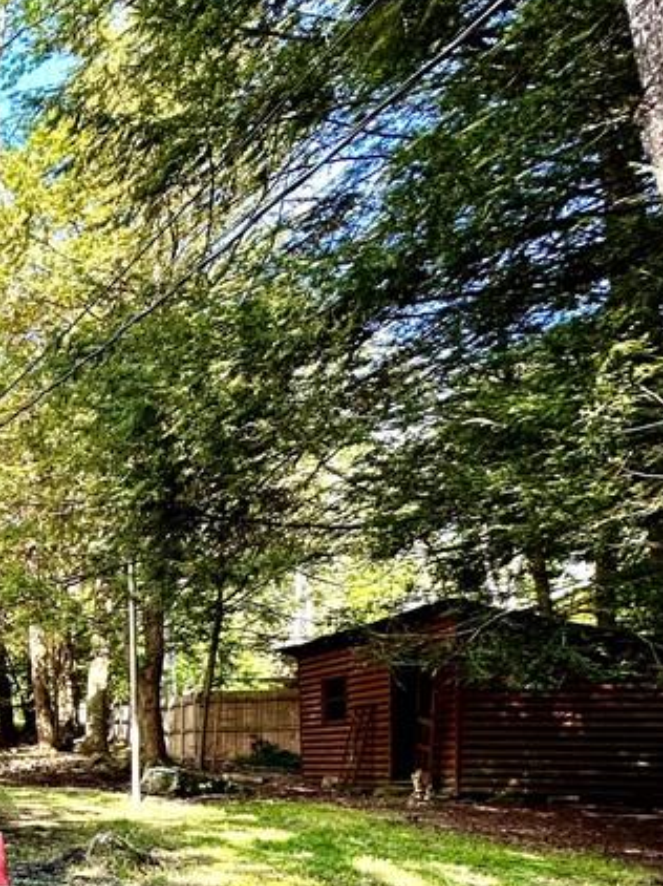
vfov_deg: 48.9
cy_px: 777
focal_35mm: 34
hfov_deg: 26.5
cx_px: -384
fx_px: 869
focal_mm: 2.22
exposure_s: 1/99
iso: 50
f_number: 2.2
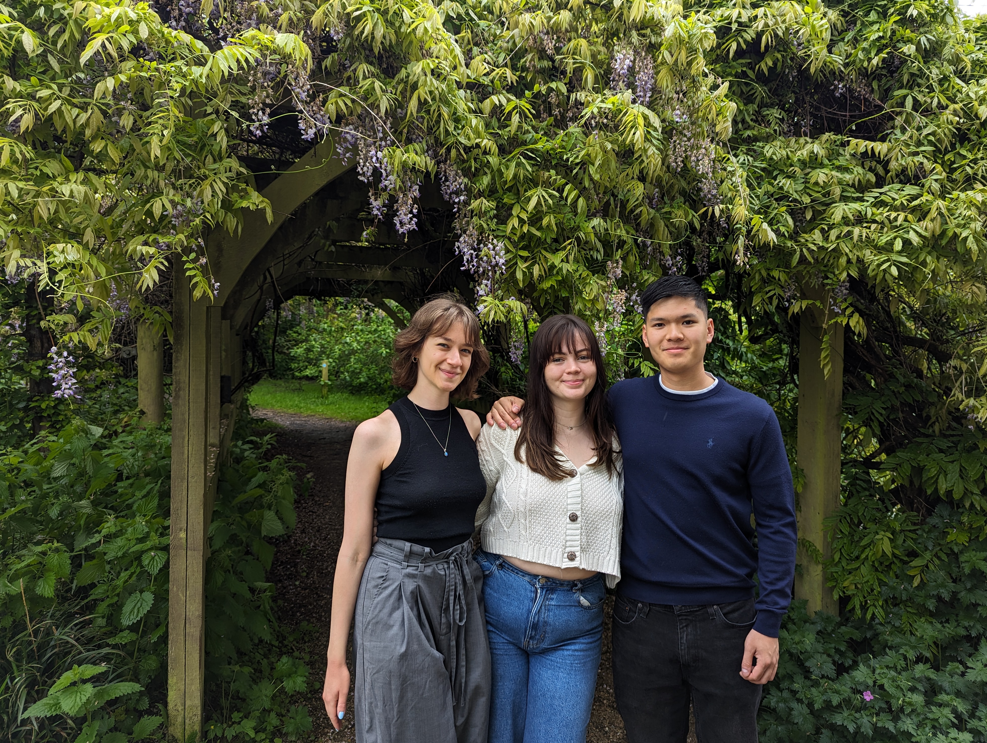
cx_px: 514
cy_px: 375
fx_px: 714
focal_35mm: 25
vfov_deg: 55.0
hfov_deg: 69.3
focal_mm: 6.81
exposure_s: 1/464
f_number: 1.85
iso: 43
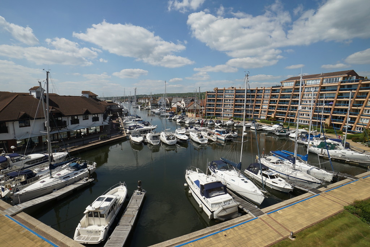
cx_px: 185
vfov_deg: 77.3
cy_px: 124
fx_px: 154
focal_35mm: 15
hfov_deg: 100.4
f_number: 14
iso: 100
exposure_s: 1/160
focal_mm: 10
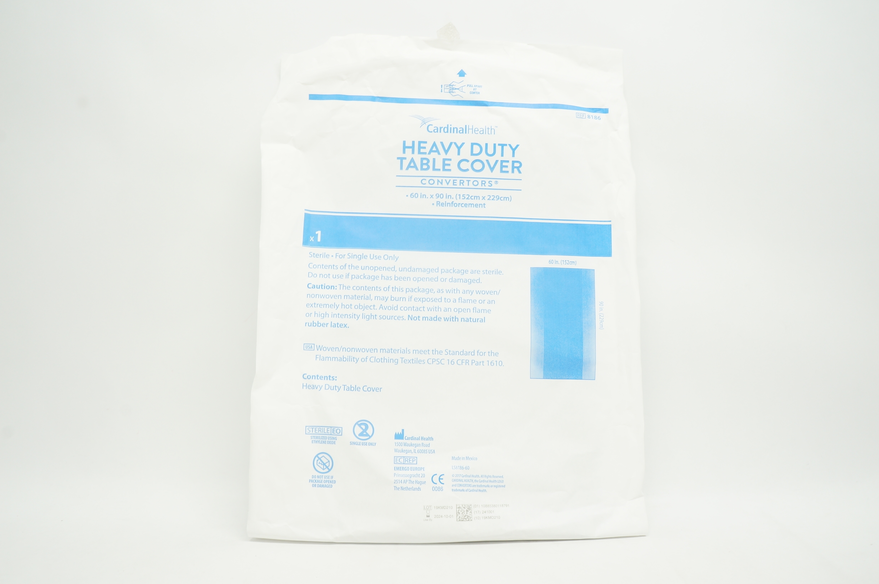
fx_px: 659
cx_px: 440
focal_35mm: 27
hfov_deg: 67.4
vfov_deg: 47.8
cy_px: 292
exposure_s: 1/15
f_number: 11
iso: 400
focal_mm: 18
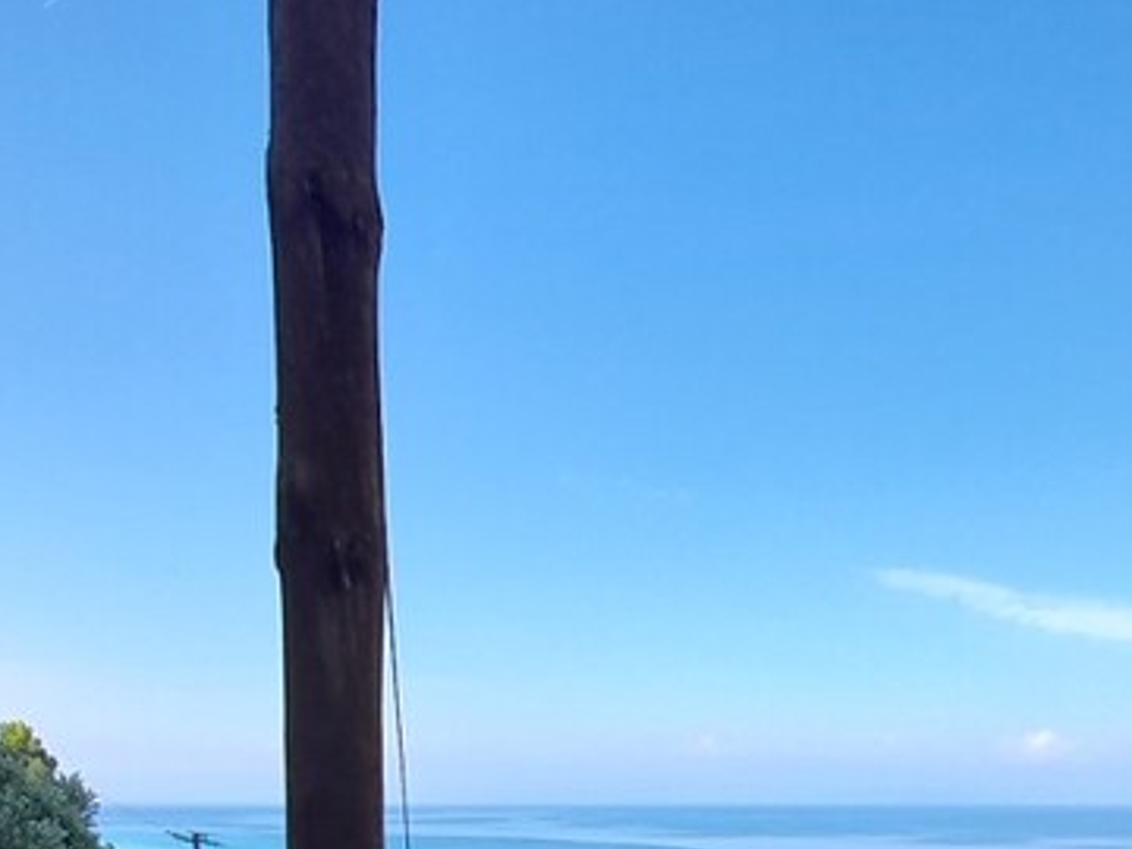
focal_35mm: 37
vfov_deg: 31.3
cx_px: 874
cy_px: 1060
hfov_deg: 47.9
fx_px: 1210
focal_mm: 1.42
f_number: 2.2
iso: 40
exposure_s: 1/522
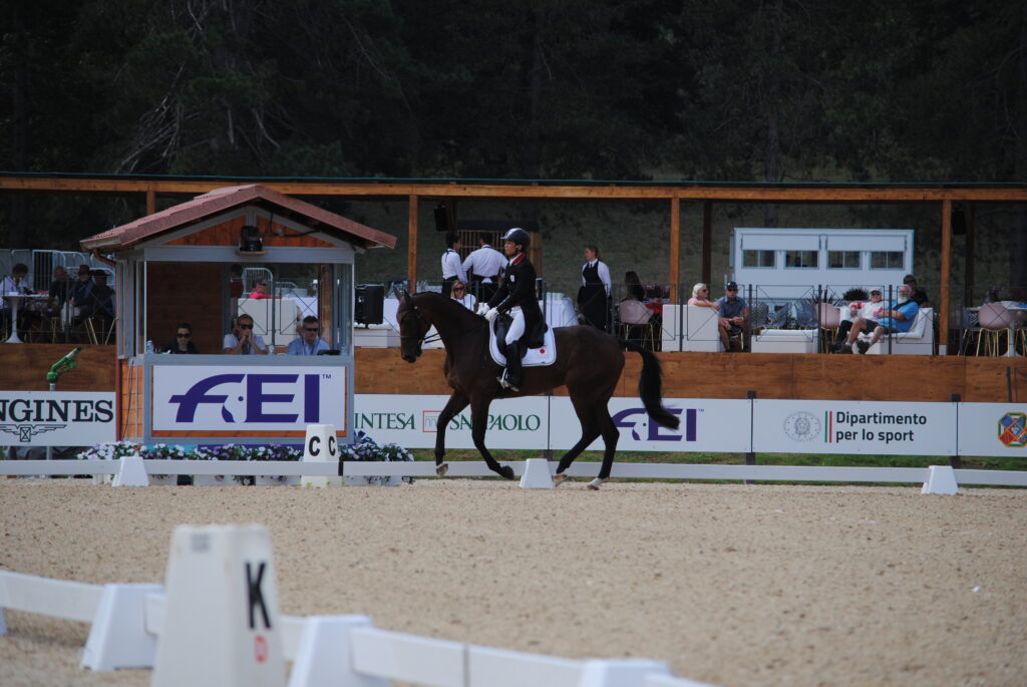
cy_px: 344
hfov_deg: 7.4
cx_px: 514
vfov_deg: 5.0
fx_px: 7924
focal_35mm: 278
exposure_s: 1/1250
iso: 200
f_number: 5
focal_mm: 185
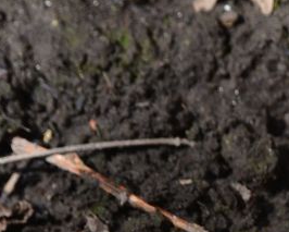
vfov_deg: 6.6
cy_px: 435
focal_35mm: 229
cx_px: 643
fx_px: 1959
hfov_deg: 7.9
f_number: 9
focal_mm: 50
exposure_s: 1/125
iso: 160
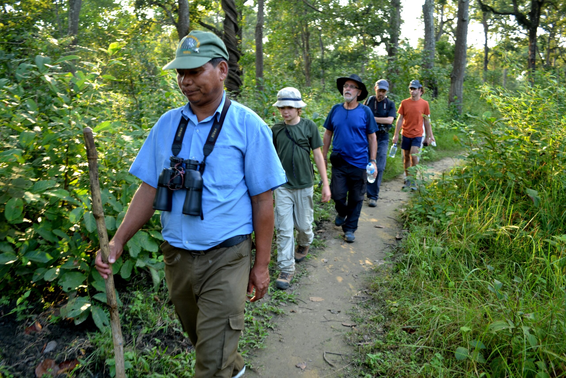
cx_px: 283
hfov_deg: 67.4
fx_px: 424
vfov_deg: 47.9
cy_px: 189
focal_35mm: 27
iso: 200
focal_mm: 18
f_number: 4
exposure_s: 1/60
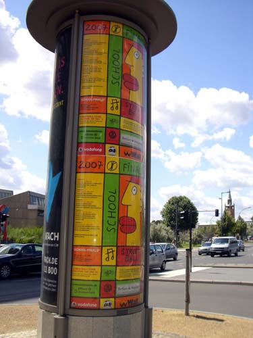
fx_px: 370
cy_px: 169
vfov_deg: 49.0
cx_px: 126
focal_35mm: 38
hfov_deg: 37.7
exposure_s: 1/640
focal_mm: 6.2
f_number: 4.3
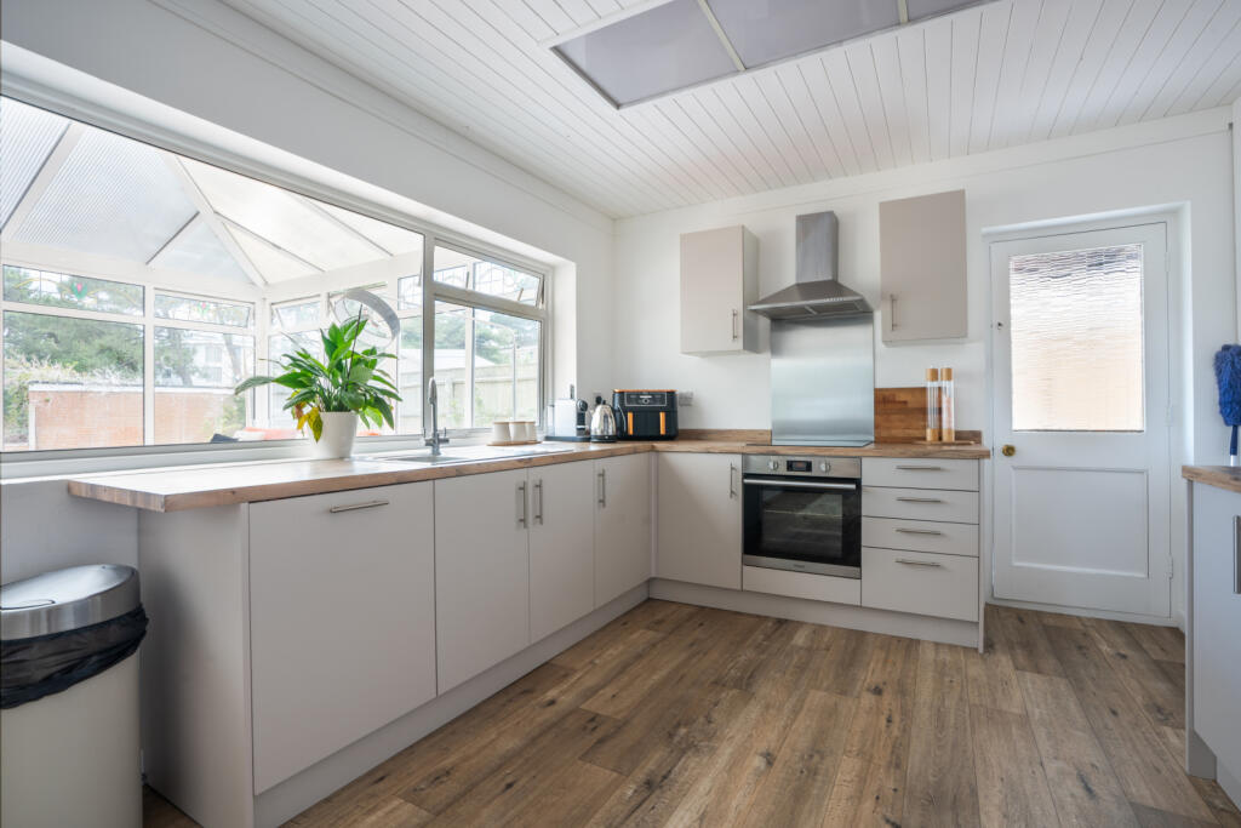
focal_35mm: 16
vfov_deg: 73.8
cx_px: 620
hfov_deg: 96.7
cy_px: 414
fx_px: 552
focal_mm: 16
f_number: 11
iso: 200
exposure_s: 1/15
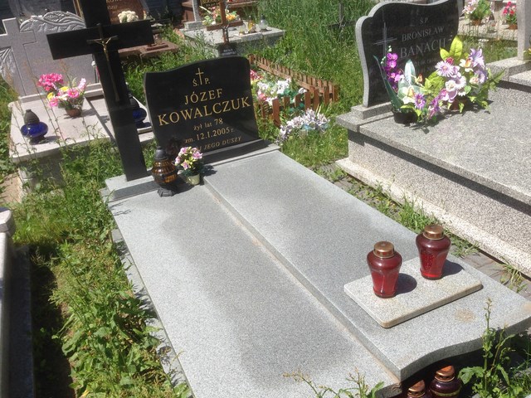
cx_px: 266
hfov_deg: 55.4
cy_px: 199
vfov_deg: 42.9
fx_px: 506
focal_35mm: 33
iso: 50
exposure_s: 1/1391
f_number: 2.4
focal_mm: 4.12
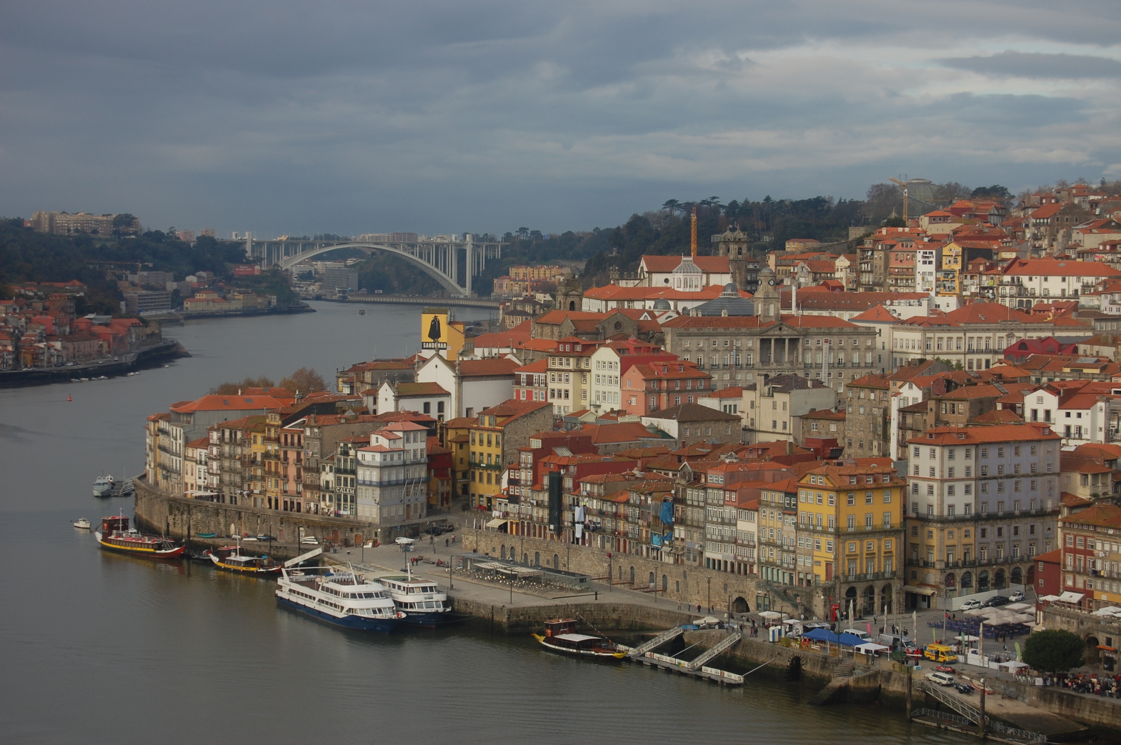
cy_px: 372
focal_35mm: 82
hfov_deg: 24.6
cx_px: 560
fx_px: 2567
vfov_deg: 16.5
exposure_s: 1/250
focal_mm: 55
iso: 200
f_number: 8
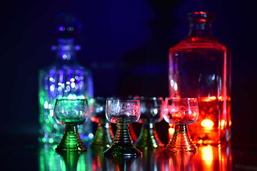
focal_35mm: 135
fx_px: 964
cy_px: 86
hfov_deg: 15.2
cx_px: 128
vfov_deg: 10.2
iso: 160
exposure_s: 30
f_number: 2.8
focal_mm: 135
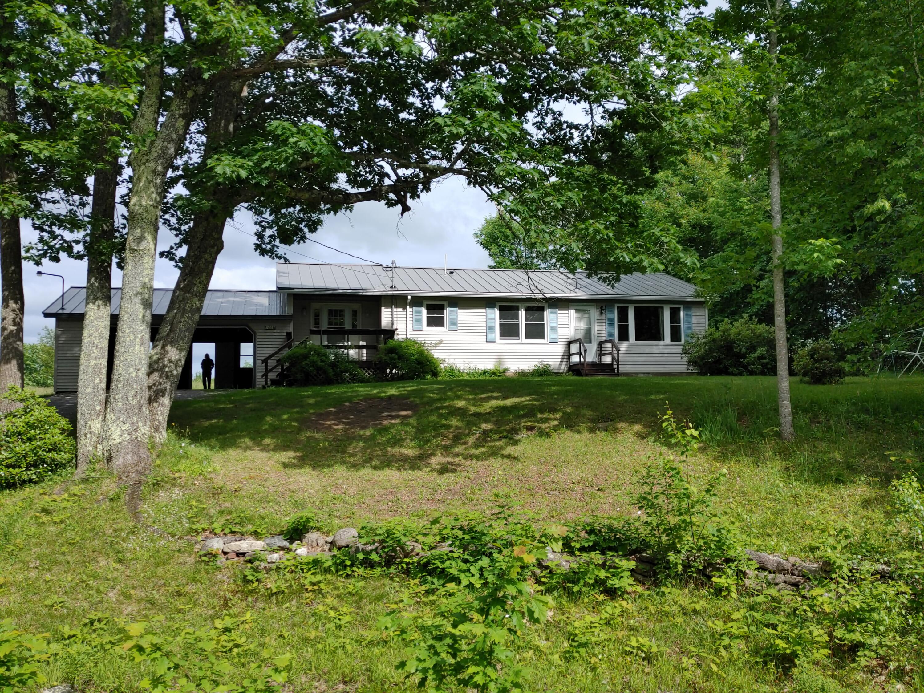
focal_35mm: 33
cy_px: 346
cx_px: 462
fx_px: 881
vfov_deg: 42.9
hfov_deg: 55.4
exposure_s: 1/2000
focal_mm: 5.58
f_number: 1.8
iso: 50
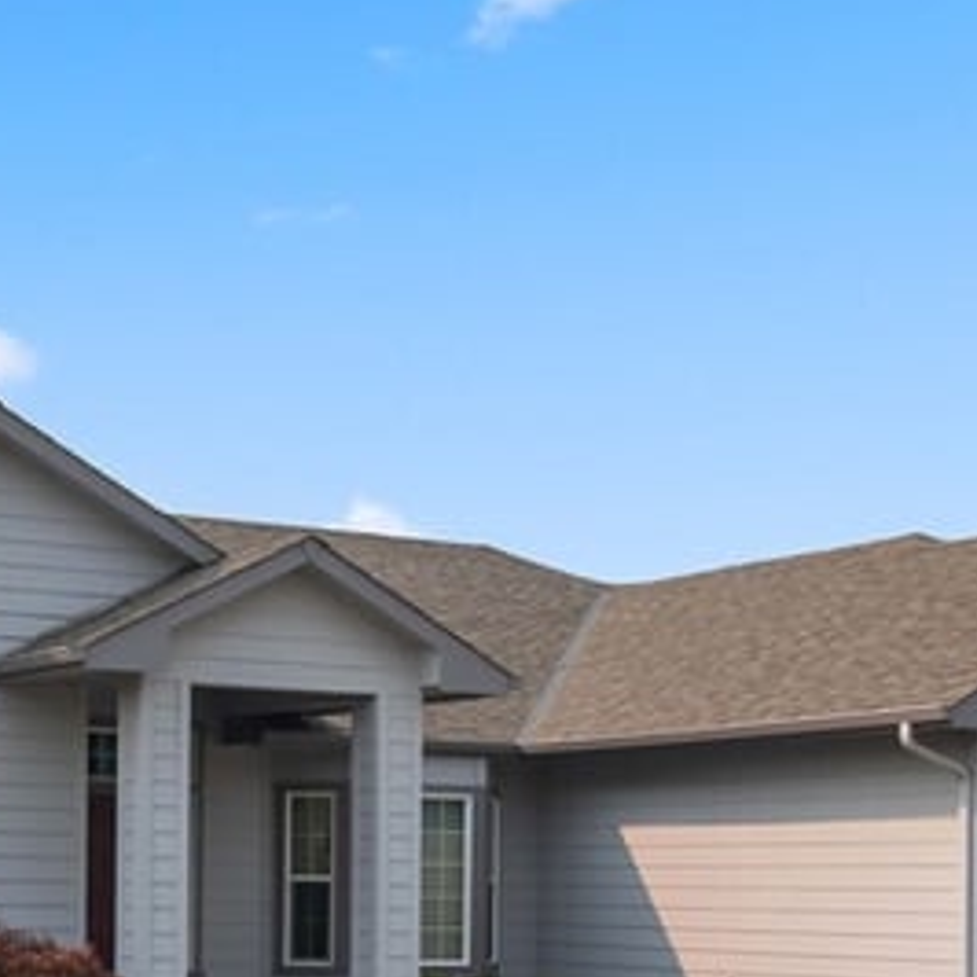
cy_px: 867
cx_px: 272
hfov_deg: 24.8
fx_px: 2203
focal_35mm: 69
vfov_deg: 24.3
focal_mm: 18
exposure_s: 1/320
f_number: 8
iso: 100
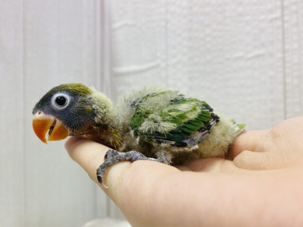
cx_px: 152
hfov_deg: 69.4
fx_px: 219
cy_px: 114
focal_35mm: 25
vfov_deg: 54.9
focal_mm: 4.25
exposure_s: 1/100
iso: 80
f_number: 1.8
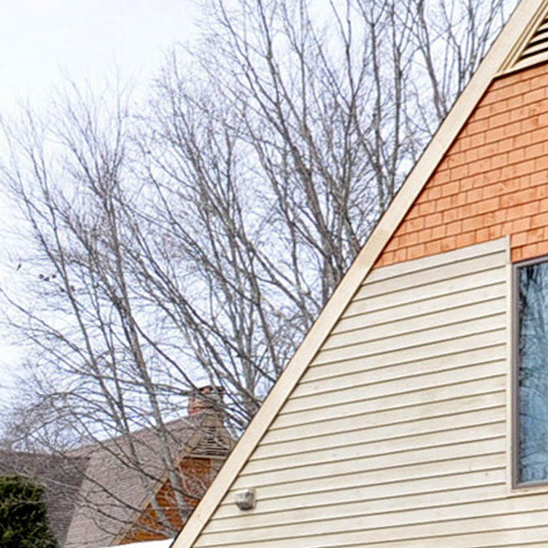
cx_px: -204
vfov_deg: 19.7
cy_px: 656
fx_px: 1484
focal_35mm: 83
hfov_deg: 19.0
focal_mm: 15
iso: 320
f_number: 8
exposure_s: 1/320
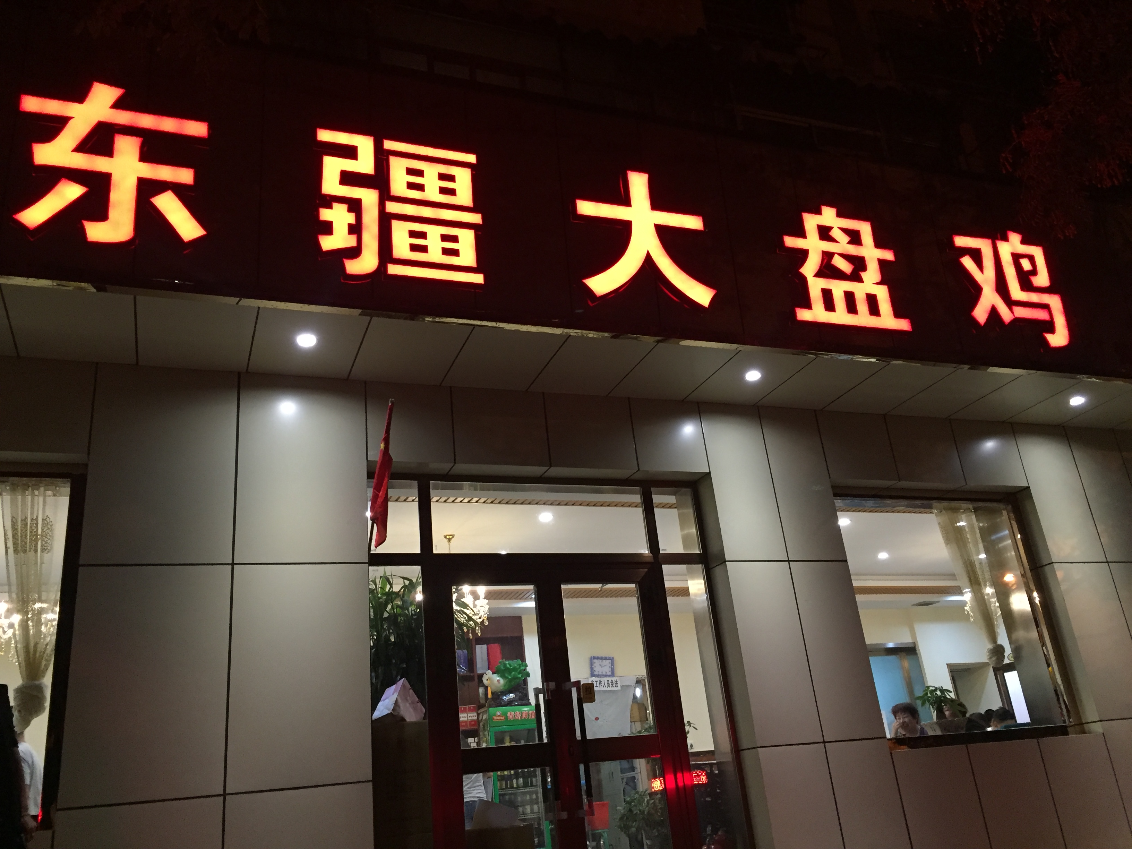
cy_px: 424
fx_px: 948
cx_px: 566
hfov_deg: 61.7
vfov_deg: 48.2
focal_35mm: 29
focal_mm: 4.15
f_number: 2.2
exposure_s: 1/33
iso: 250
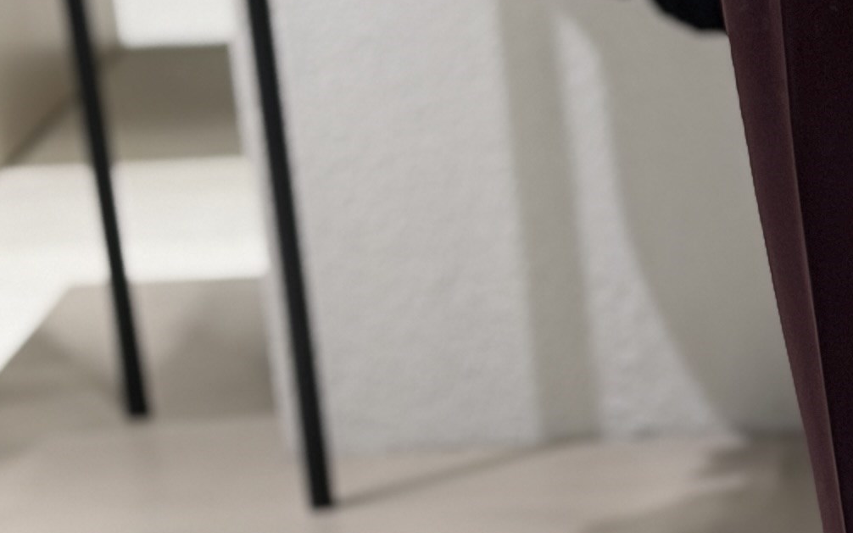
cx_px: 1167
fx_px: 4743
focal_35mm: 204
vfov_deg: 6.4
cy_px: 586
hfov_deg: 10.0
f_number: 1.78
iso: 64
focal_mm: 6.76
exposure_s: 1/100
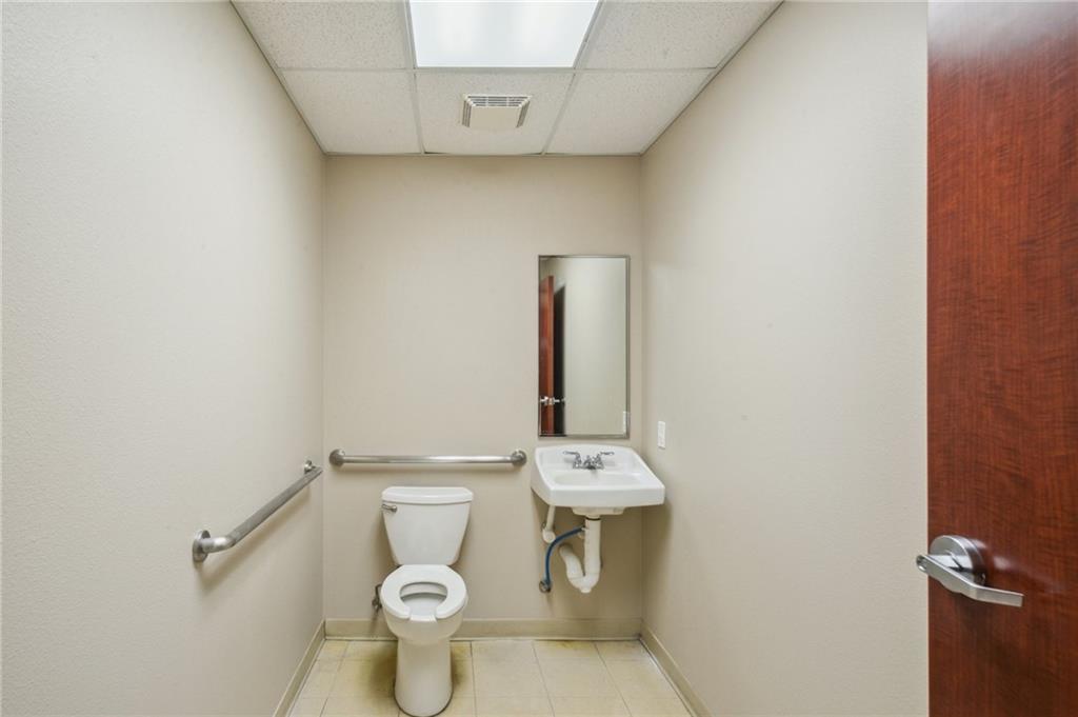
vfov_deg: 67.3
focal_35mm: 18
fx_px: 539
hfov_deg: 90.0
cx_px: 539
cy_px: 358
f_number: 14
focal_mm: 18
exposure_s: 1/4
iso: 400
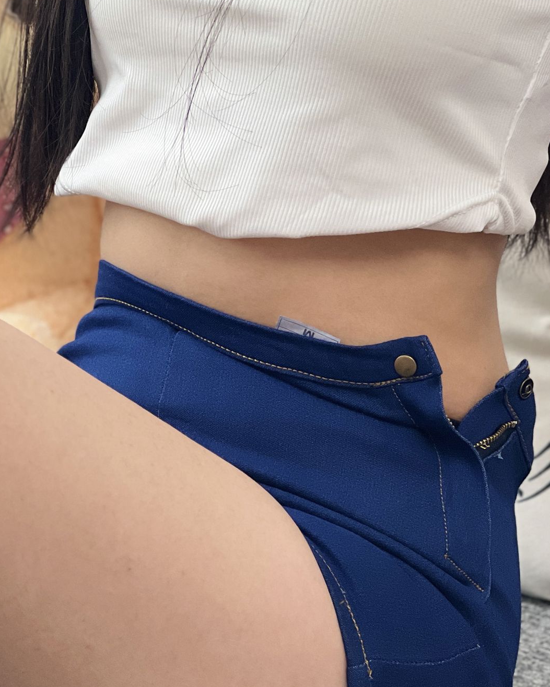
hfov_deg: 11.3
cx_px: 309
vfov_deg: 14.1
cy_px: 360
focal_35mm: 137
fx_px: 2789
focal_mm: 9
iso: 160
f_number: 2.8
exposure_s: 1/121
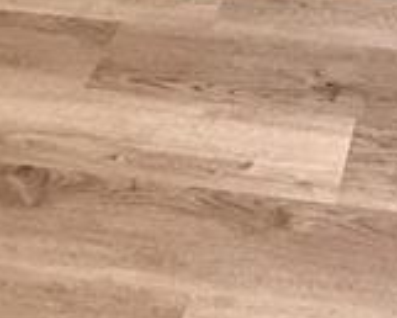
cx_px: 412
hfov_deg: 21.1
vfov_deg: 12.1
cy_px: -542
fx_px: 1023
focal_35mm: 87
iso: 250
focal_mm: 2.22
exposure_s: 1/47
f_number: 2.2
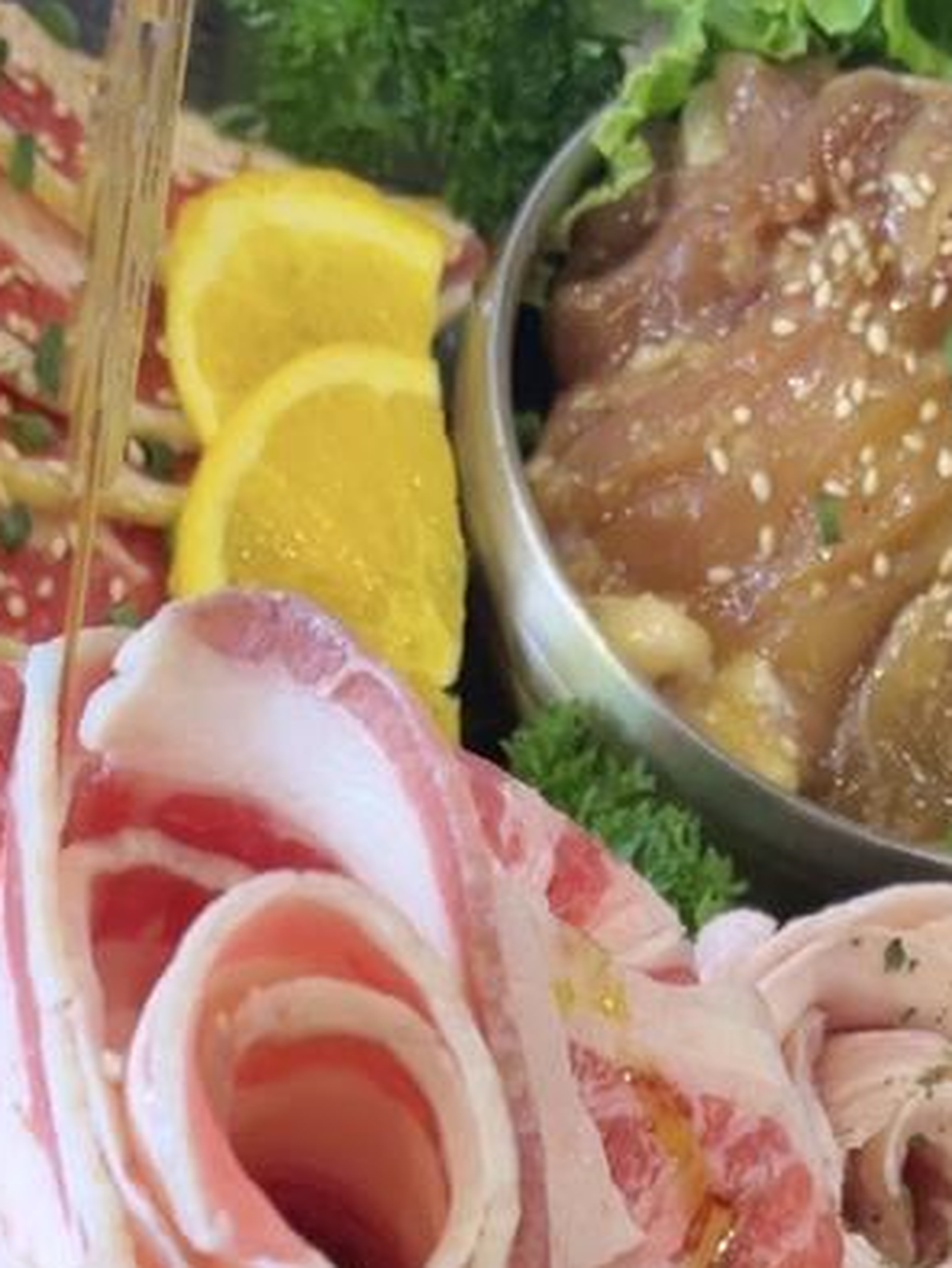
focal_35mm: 150
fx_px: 5497
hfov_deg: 9.9
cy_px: 1300
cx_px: 520
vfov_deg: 13.0
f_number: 1.6
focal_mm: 5.1
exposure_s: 1/42
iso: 125
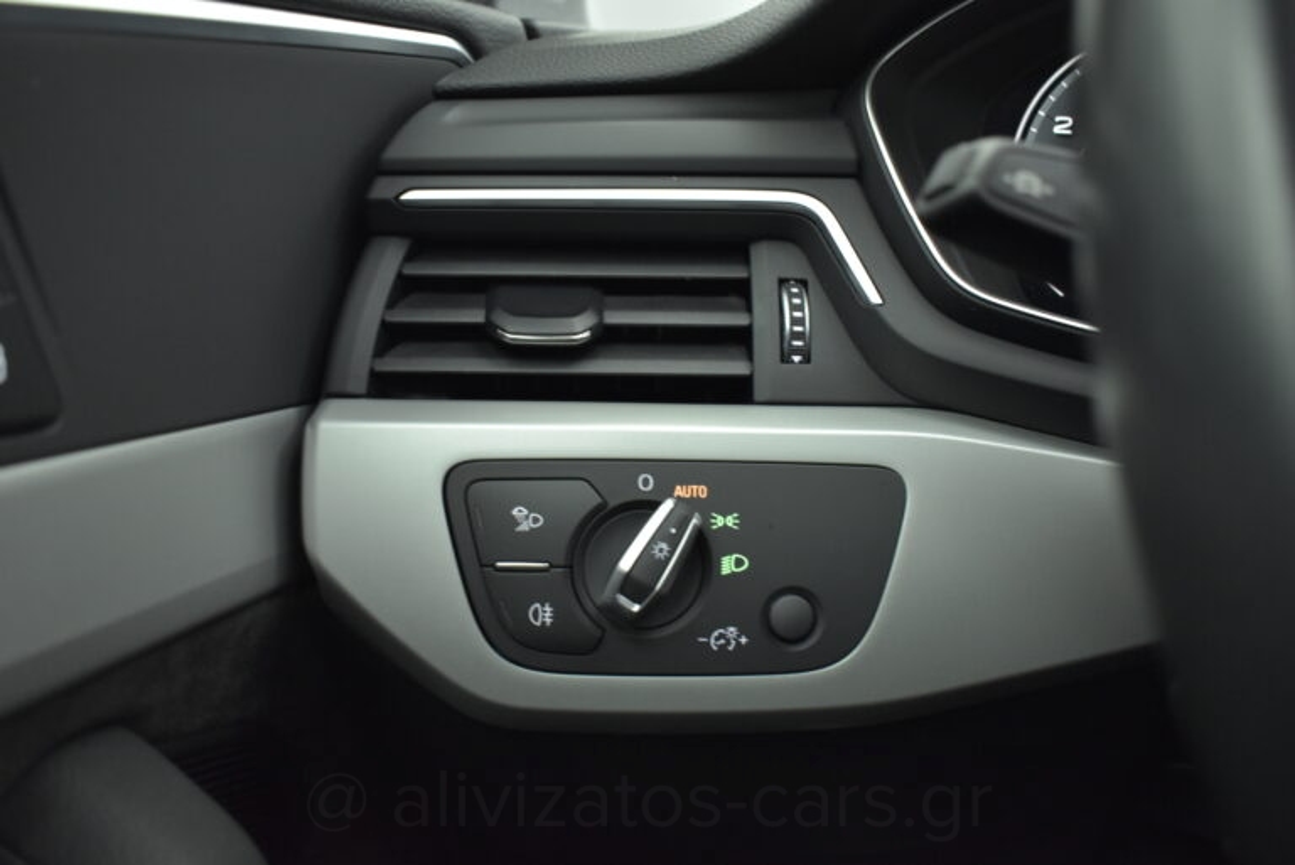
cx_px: 648
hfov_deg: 57.2
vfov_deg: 40.0
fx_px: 1188
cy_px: 432
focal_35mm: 33
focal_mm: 22
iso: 1600
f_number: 3.8
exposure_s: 1/50
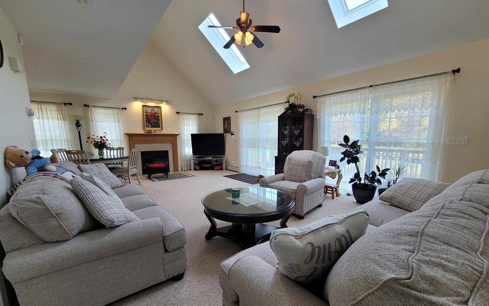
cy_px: 171
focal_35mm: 14
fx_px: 187
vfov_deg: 78.3
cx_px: 244
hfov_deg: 105.3
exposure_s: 1/60
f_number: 2.2
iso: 100
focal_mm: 2.2
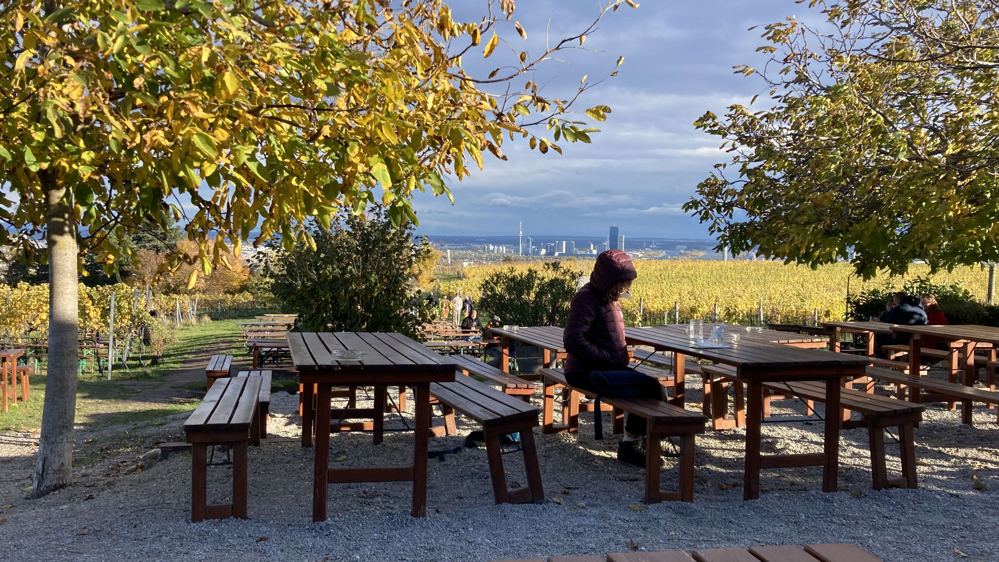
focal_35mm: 33
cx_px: 480
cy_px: 282
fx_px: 874
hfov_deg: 59.5
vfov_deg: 35.6
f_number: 1.8
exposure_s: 1/585
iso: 20
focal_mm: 3.99
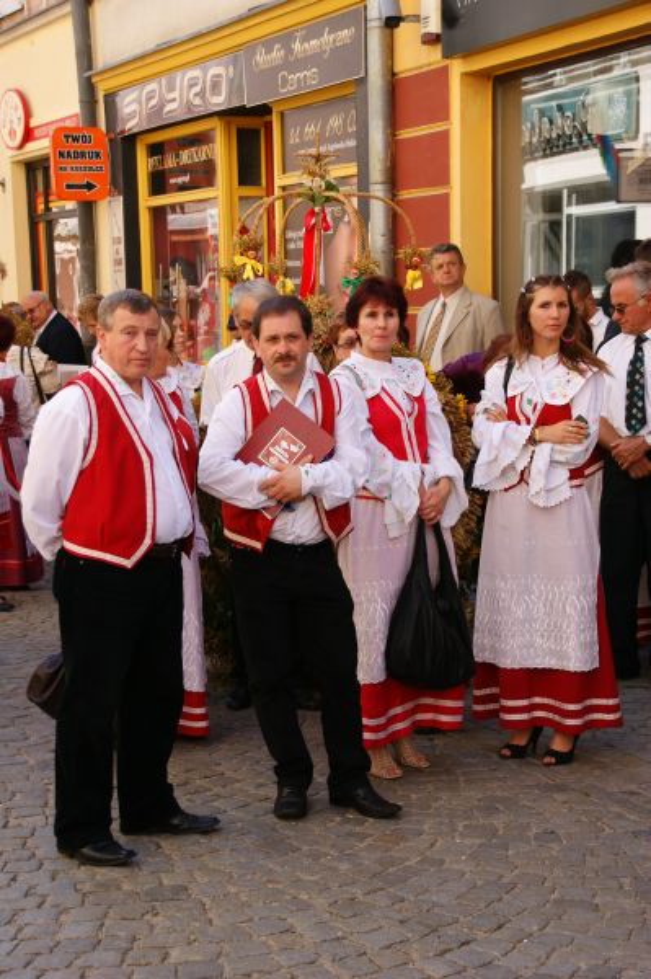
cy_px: 490
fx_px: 1834
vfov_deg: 29.9
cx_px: 326
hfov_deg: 20.1
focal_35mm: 68
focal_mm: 45
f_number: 6.3
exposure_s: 1/80
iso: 100
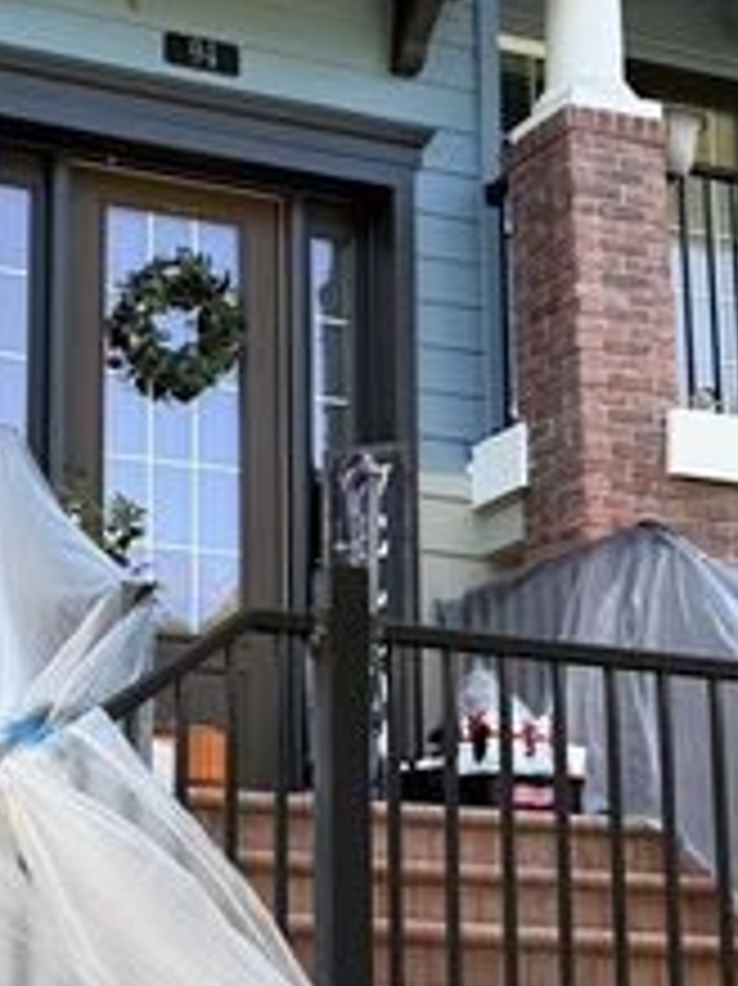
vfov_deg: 26.6
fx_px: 2077
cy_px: 624
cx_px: 144
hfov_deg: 19.9
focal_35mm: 73
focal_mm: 6.76
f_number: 1.78
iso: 80
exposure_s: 1/428
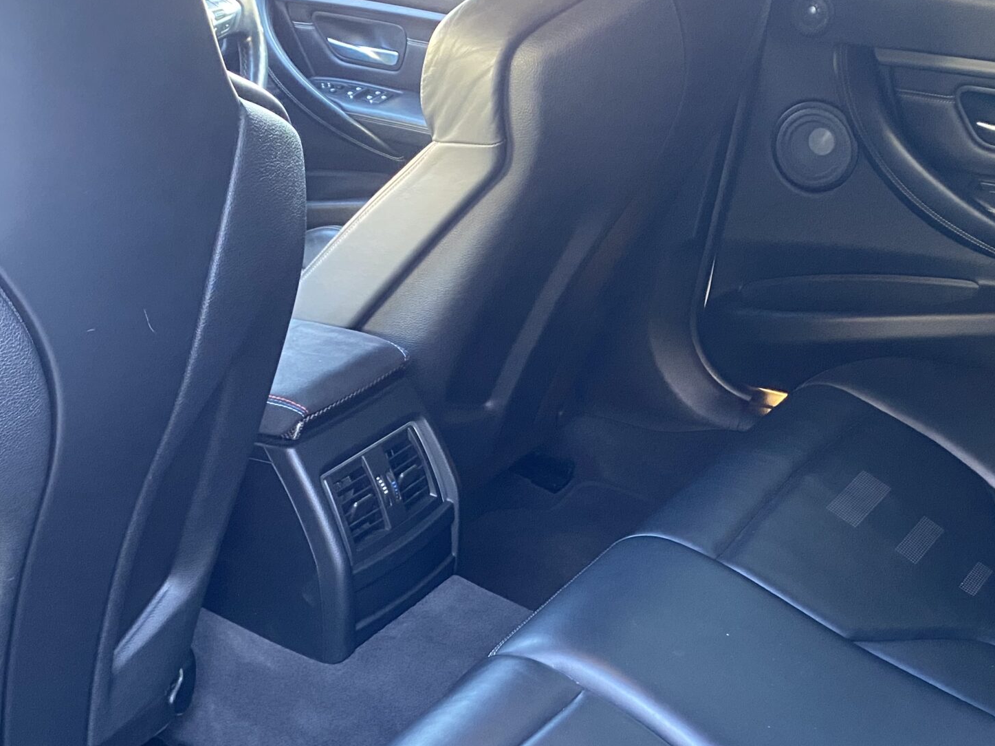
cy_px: 608
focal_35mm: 46
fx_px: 1322
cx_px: 538
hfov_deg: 41.2
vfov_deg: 30.7
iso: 500
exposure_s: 1/53
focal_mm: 4.25
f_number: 1.8
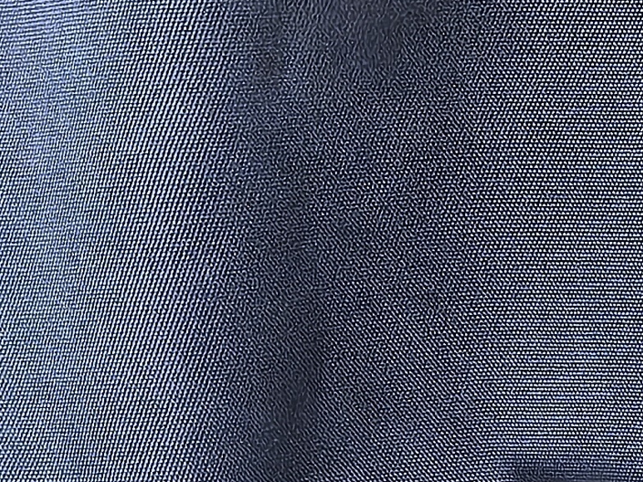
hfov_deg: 11.1
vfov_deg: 9.6
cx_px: 1658
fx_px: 2657
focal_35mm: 143
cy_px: 1000
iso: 500
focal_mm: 6.98
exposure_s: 1/33.3
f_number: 2
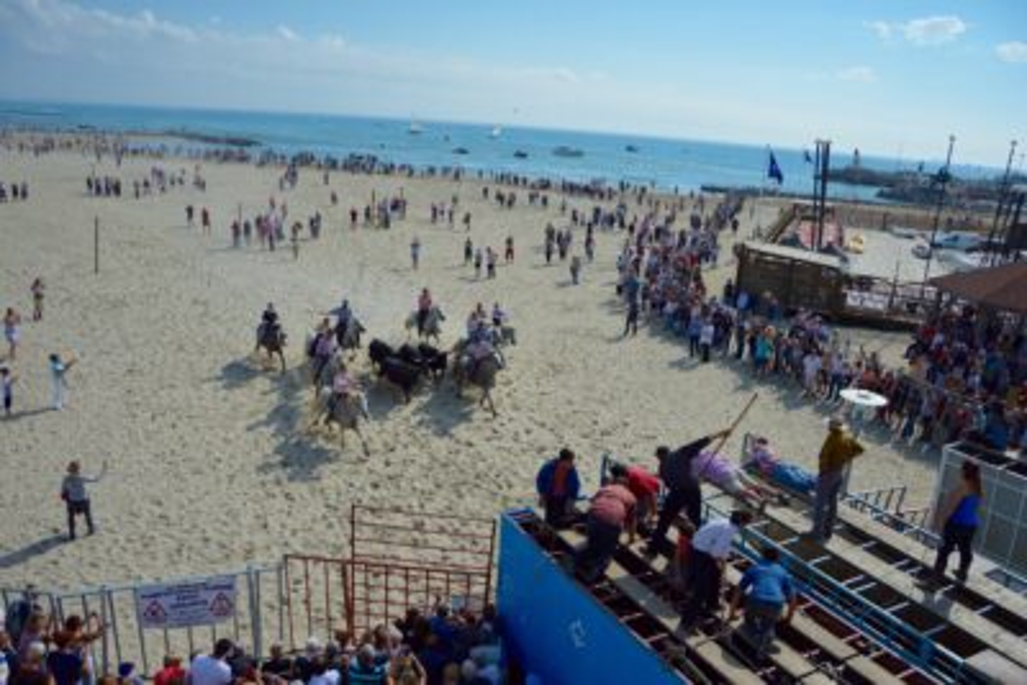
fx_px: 770
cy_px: 342
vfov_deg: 48.0
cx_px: 514
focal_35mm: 27
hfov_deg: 67.4
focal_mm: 18
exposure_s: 1/2000
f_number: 3.5
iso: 100
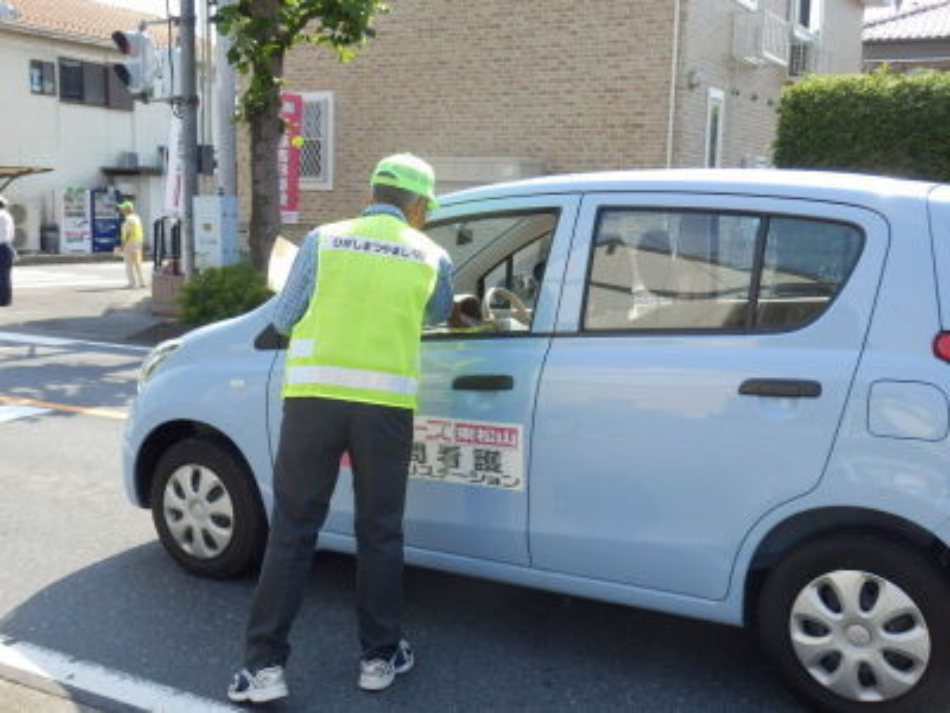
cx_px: 475
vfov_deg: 38.7
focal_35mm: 37
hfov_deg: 50.1
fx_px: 1015
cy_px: 356
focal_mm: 6.6
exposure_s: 1/320
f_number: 3.6
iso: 80
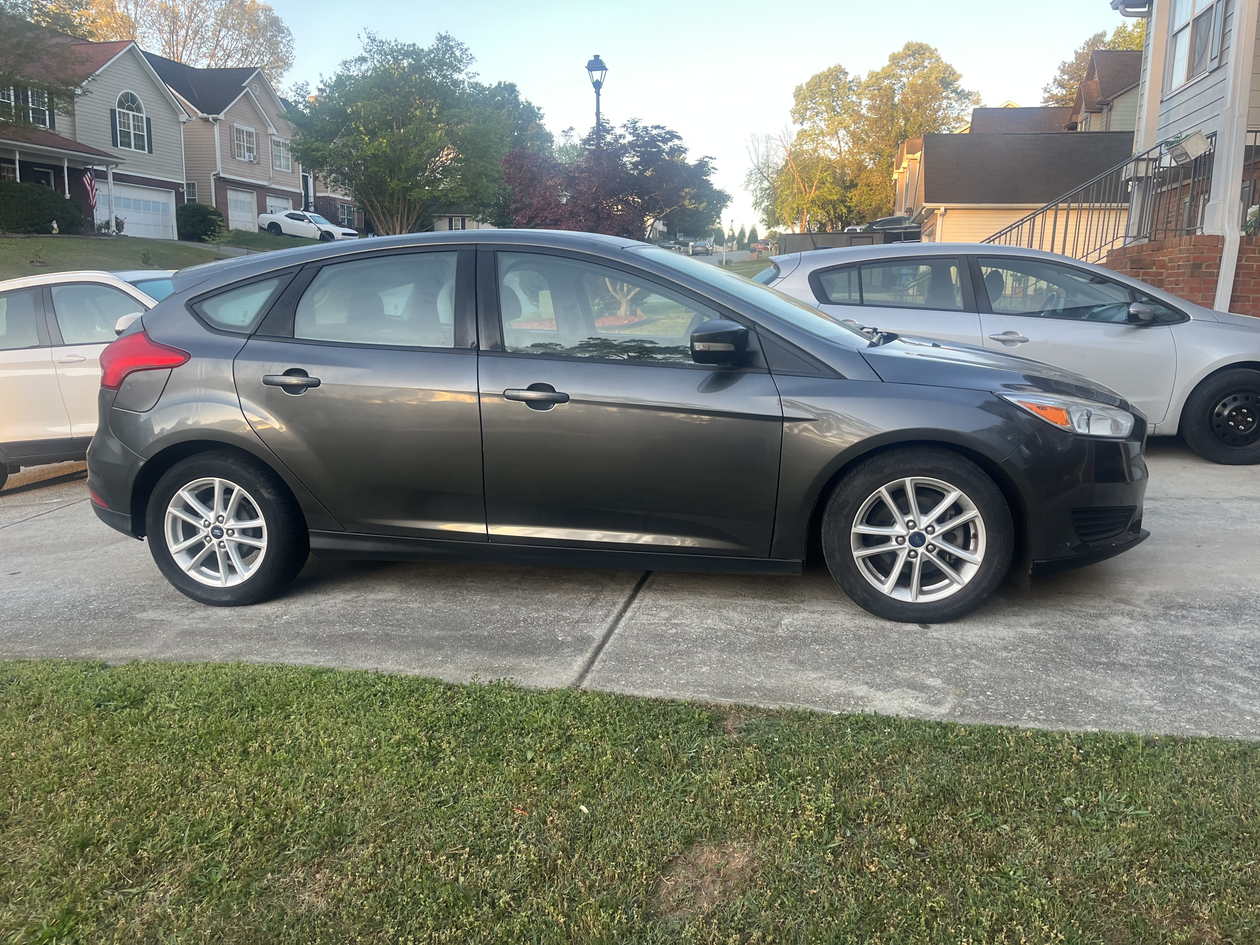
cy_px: 472
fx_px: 946
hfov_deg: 67.3
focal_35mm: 26
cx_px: 630
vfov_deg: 53.1
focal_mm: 5.1
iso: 40
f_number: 1.6
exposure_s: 1/122
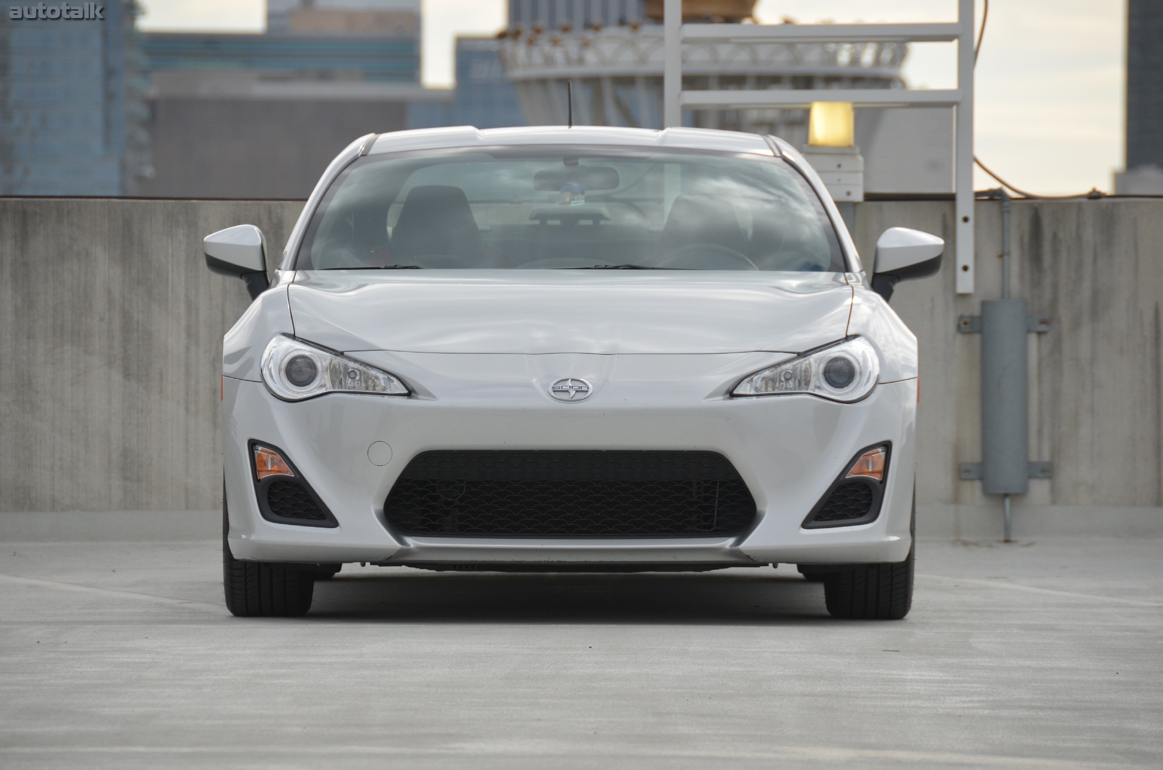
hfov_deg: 8.1
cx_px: 582
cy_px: 385
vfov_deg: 5.4
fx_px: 8221
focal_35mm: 255
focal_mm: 170
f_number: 6.3
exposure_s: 1/1600
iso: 400
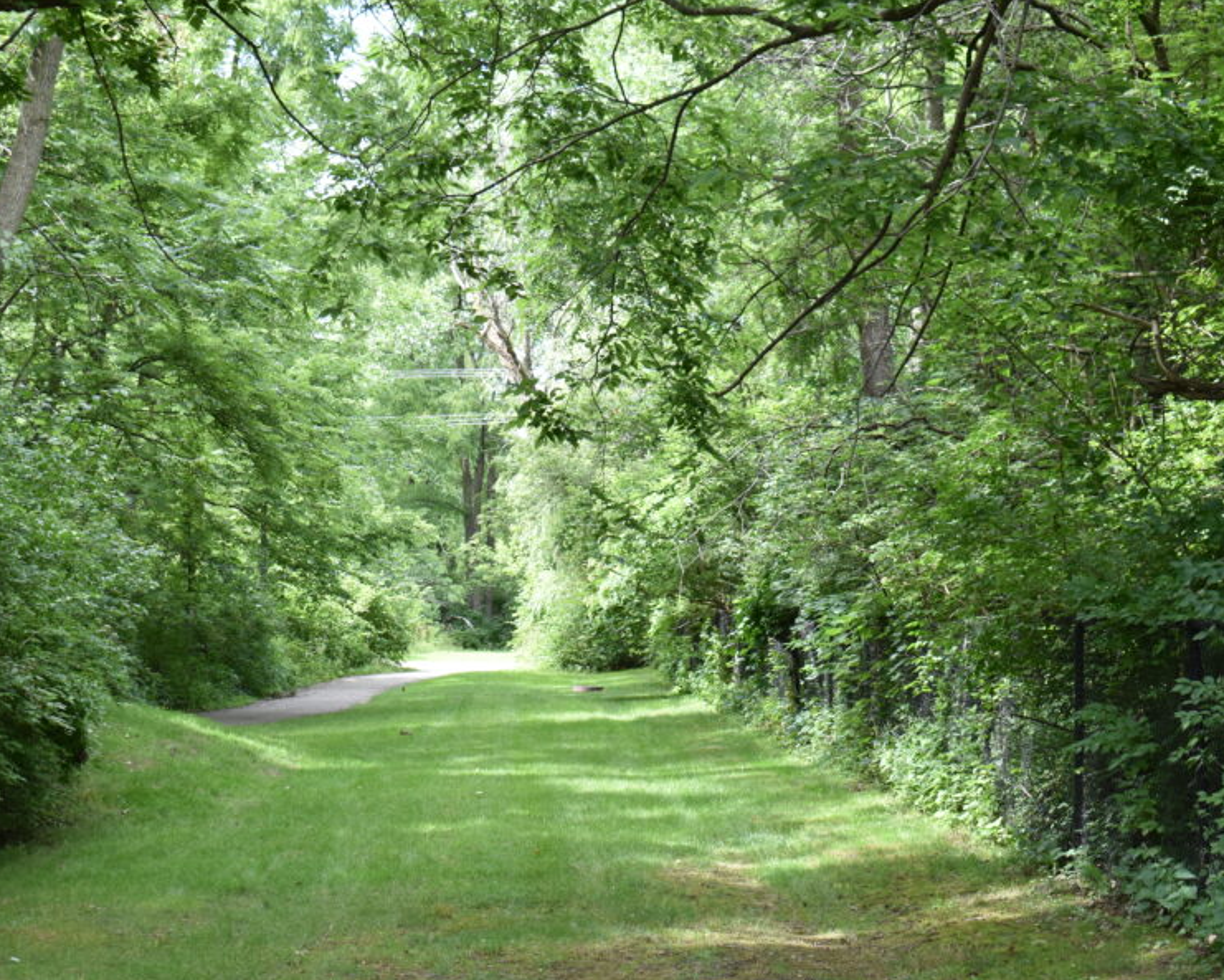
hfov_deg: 27.0
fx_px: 2536
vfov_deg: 21.9
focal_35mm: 70
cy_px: 533
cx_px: 408
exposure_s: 1/125
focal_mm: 36
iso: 400
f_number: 5.6
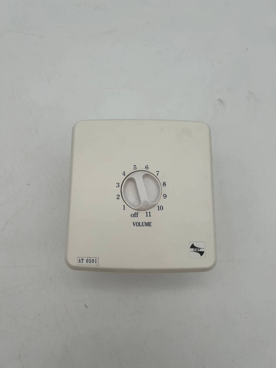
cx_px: 138
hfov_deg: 53.1
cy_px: 184
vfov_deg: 67.3
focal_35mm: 26
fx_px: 276
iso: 50
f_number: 1.5
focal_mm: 5.7
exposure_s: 1/1238
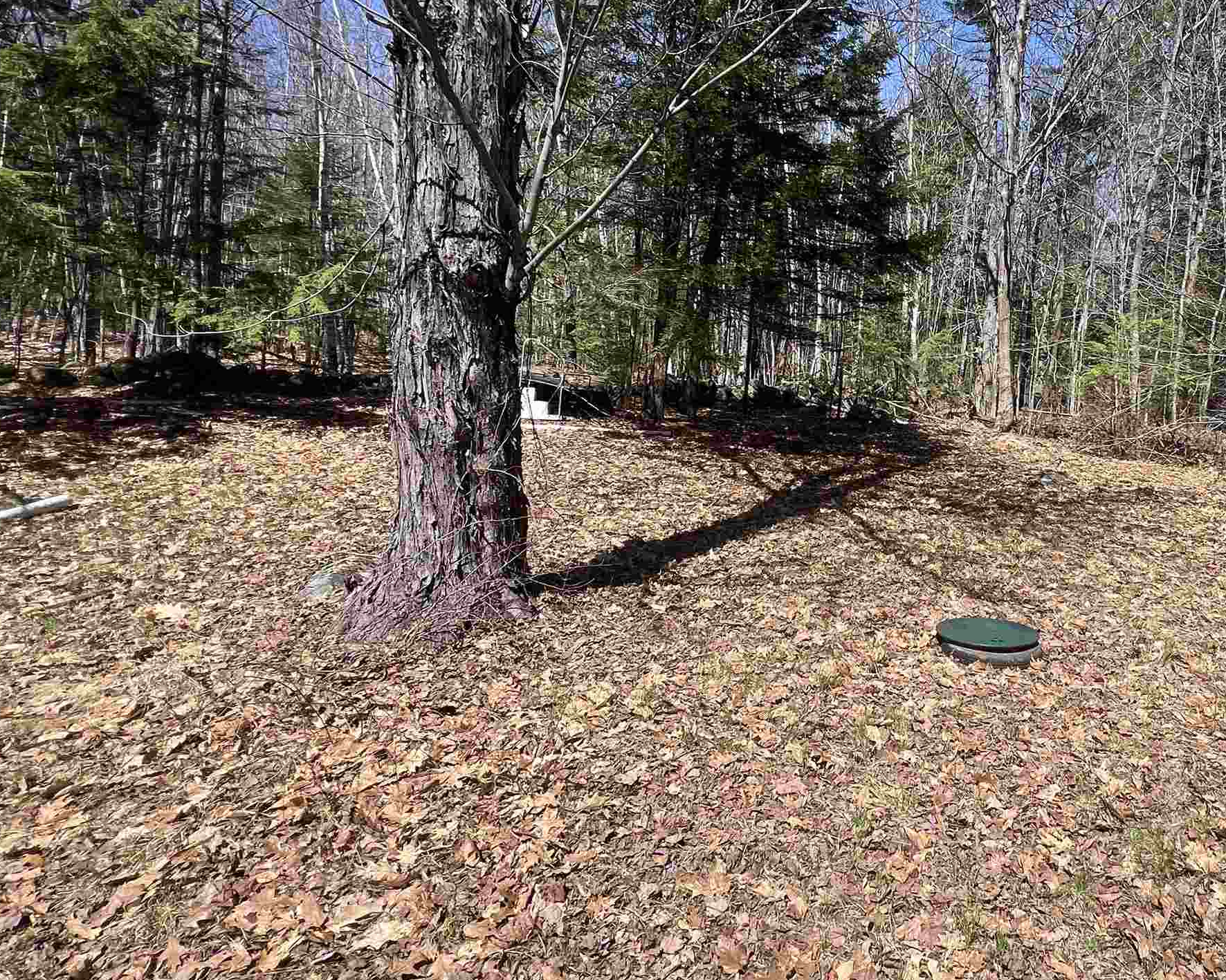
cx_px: 920
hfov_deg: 70.0
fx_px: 798
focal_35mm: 22
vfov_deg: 62.3
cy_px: 375
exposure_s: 1/943
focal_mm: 1.57
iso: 32
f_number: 1.8
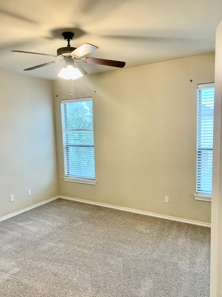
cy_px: 148
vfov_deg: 67.3
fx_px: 222
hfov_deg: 53.1
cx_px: 111
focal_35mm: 26
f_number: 1.8
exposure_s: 1/60
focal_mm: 4.25
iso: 160
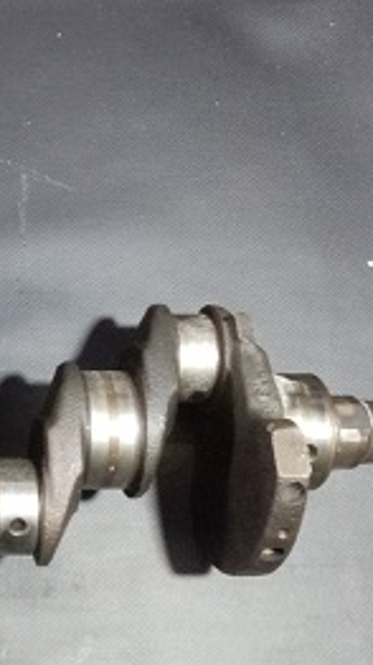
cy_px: 372
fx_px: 846
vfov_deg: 42.8
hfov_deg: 23.0
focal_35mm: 48
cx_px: -63
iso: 400
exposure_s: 1/33.3
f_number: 1.8
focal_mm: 3.62
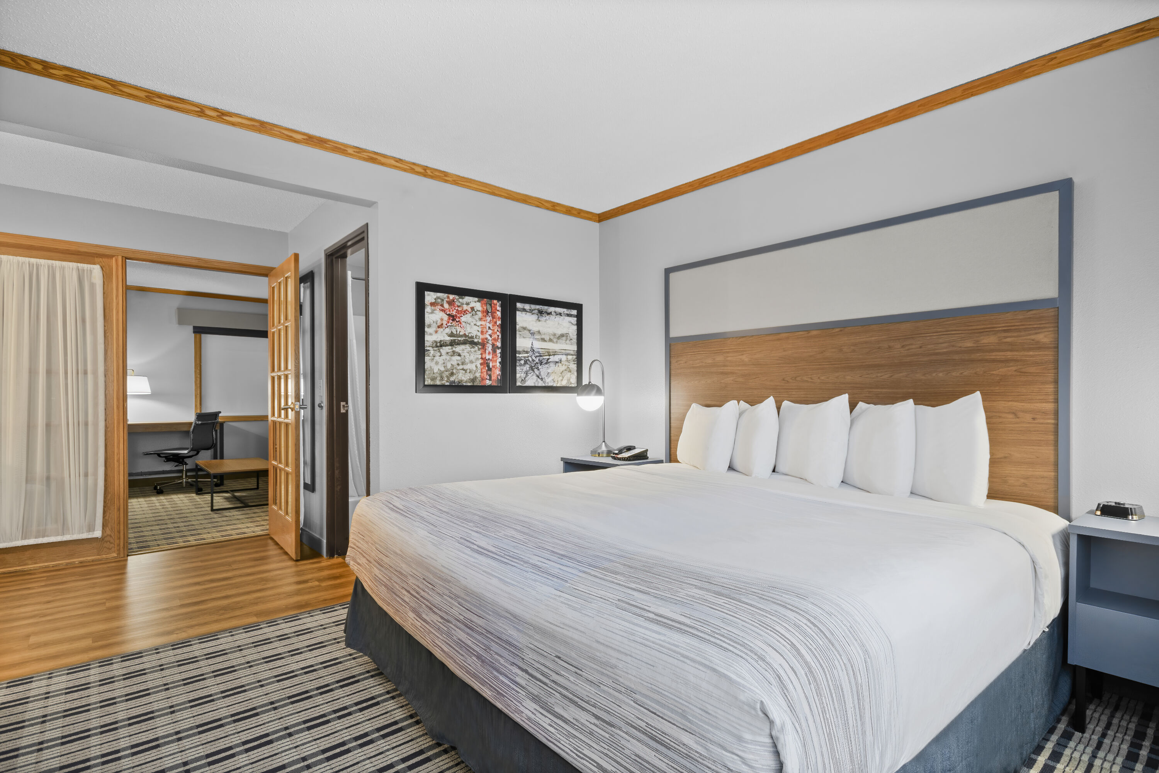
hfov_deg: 92.4
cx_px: 580
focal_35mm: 17
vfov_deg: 69.7
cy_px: 386
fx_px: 555
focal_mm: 11.5
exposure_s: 1/4
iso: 400
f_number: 8
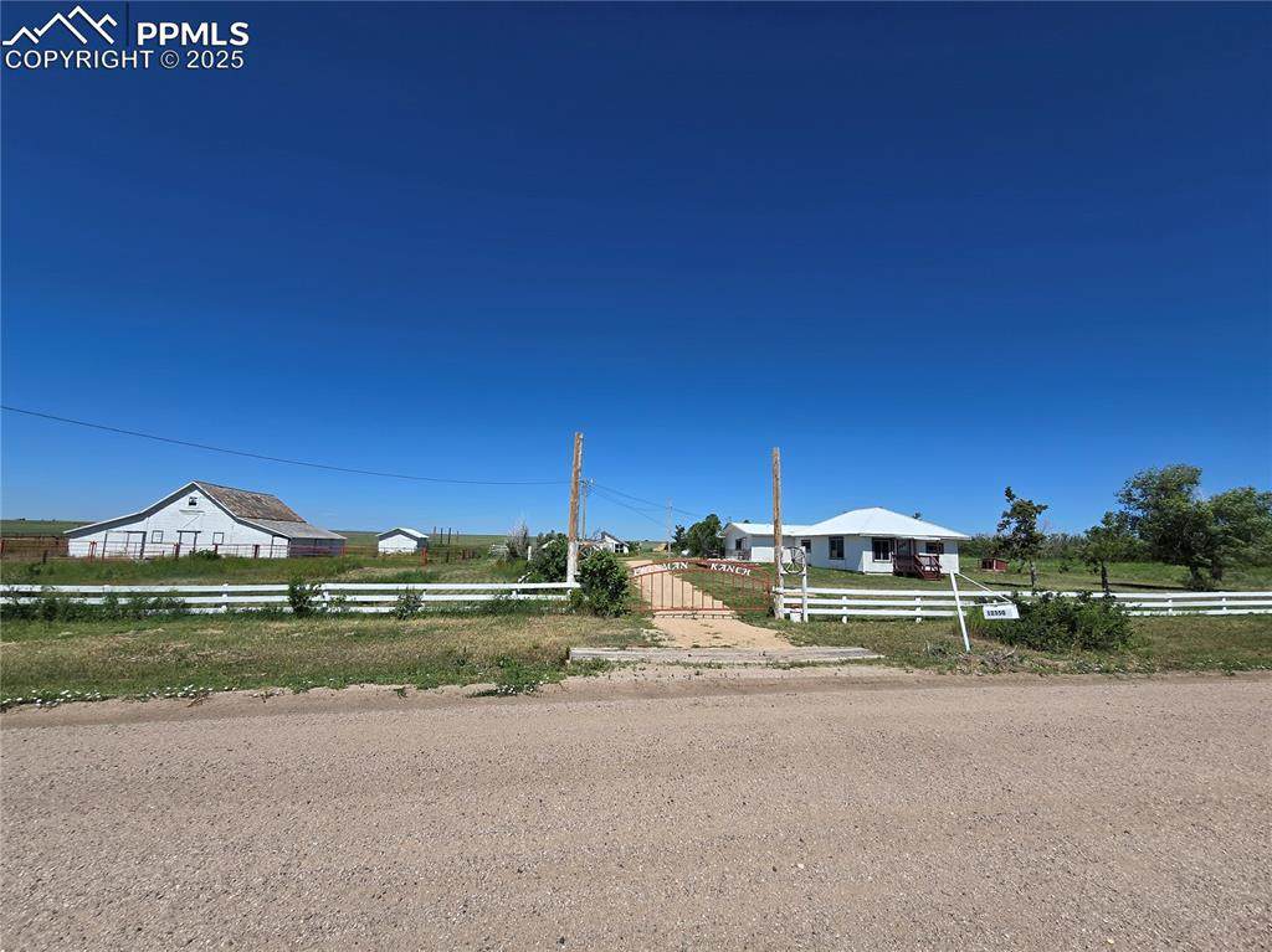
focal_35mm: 13
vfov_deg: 89.9
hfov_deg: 106.2
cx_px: 636
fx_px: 477
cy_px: 476
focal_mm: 2.2
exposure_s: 1/3381
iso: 50
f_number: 2.2
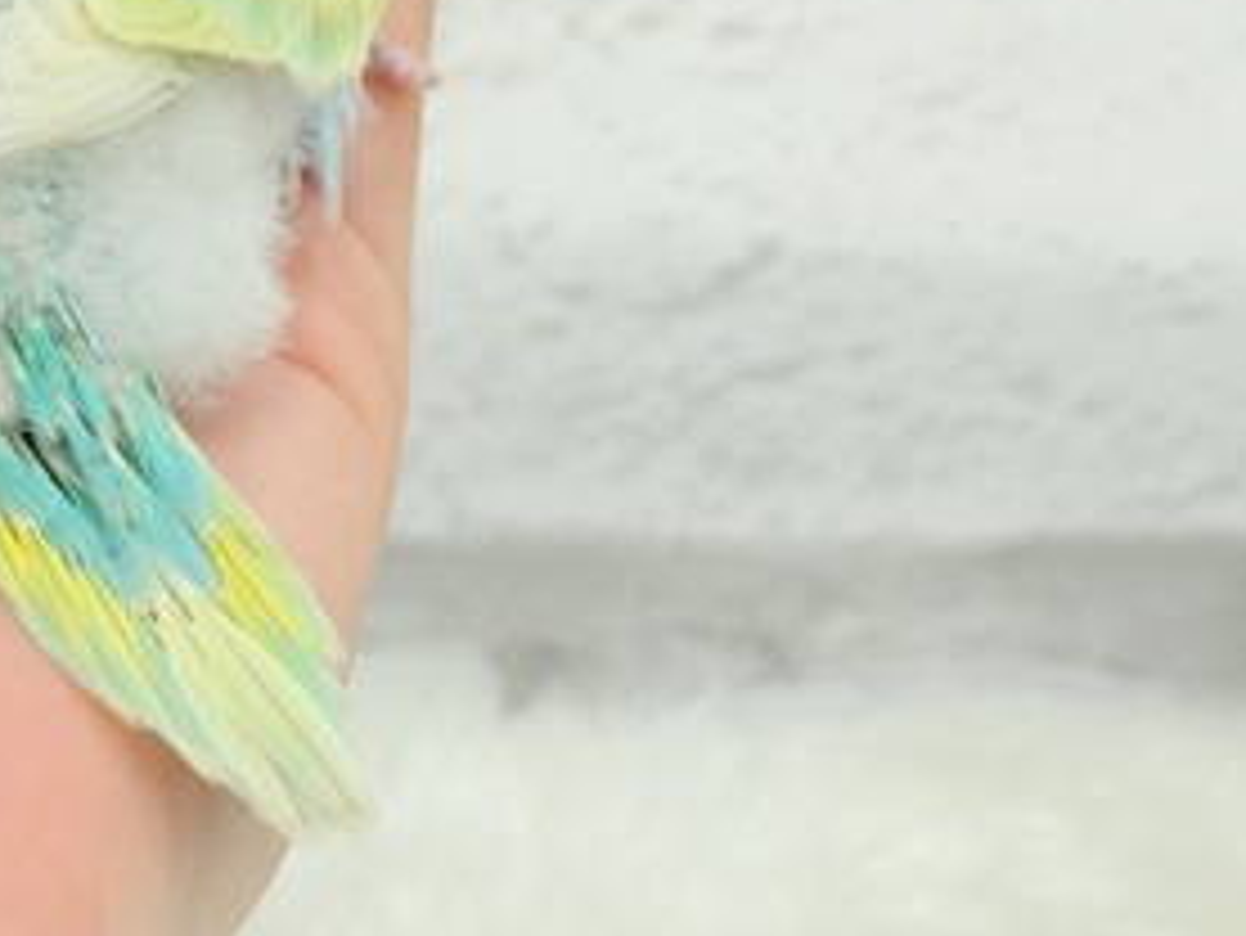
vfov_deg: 12.2
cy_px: 4
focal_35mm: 120
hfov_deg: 16.4
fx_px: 4321
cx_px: 481
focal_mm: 5.96
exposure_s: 1/50
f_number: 1.6
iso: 32
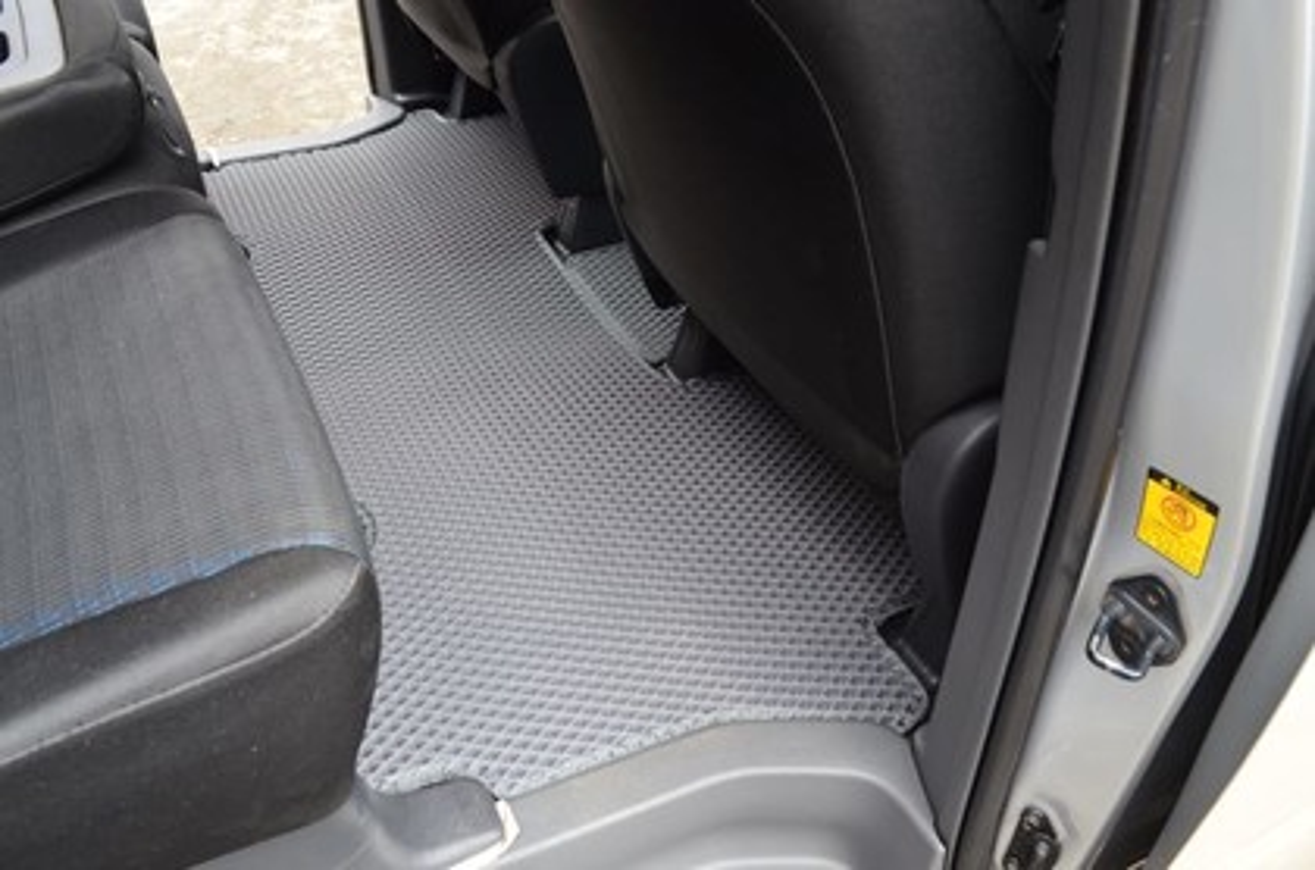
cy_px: 435
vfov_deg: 39.8
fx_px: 1203
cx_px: 658
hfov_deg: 57.3
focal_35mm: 33
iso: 800
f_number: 8
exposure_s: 1/15
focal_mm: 22
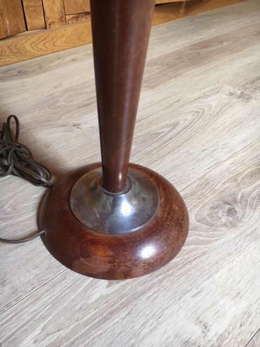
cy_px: 174
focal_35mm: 29
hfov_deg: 48.2
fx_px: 290
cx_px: 130
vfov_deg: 61.7
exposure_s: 1/33
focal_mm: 4.15
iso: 125
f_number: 2.2
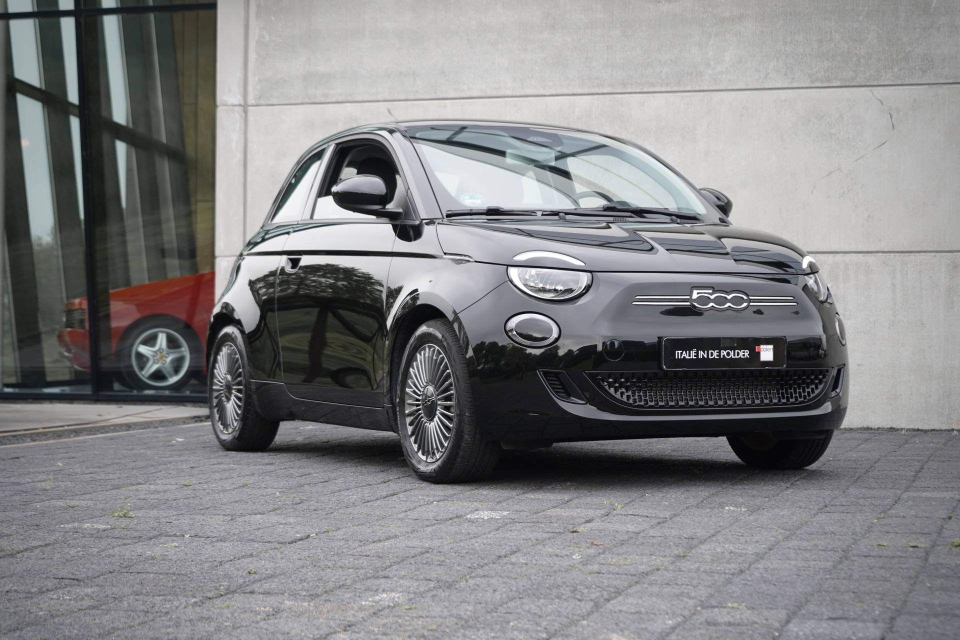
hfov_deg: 30.1
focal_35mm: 67
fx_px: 1787
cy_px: 320
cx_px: 480
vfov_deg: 20.3
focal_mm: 67
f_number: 5.6
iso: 125
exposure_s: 1/160
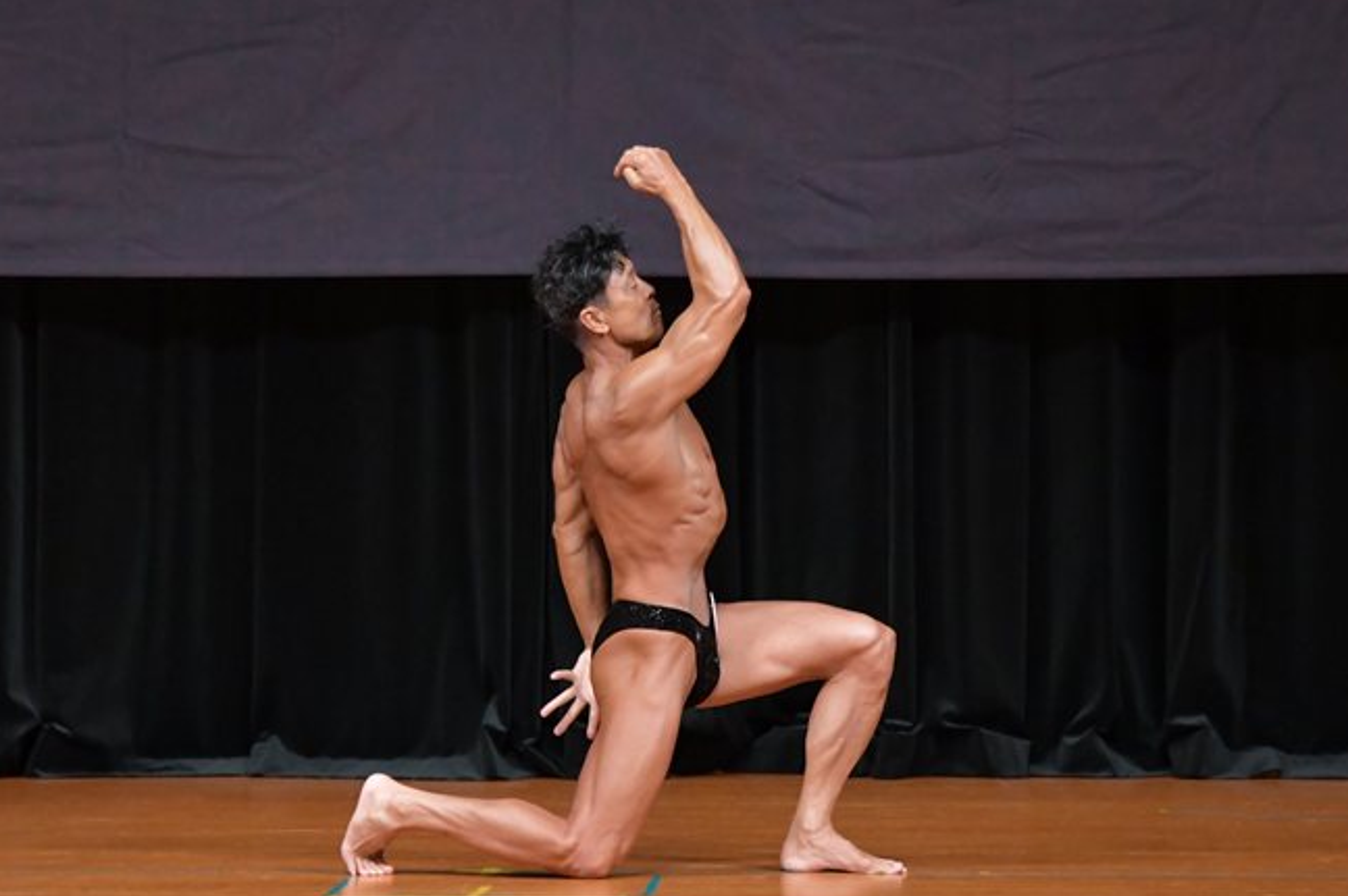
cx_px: 654
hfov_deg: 6.4
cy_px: 426
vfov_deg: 4.2
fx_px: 12085
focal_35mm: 323
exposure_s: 1/400
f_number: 5.6
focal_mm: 180
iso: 5000
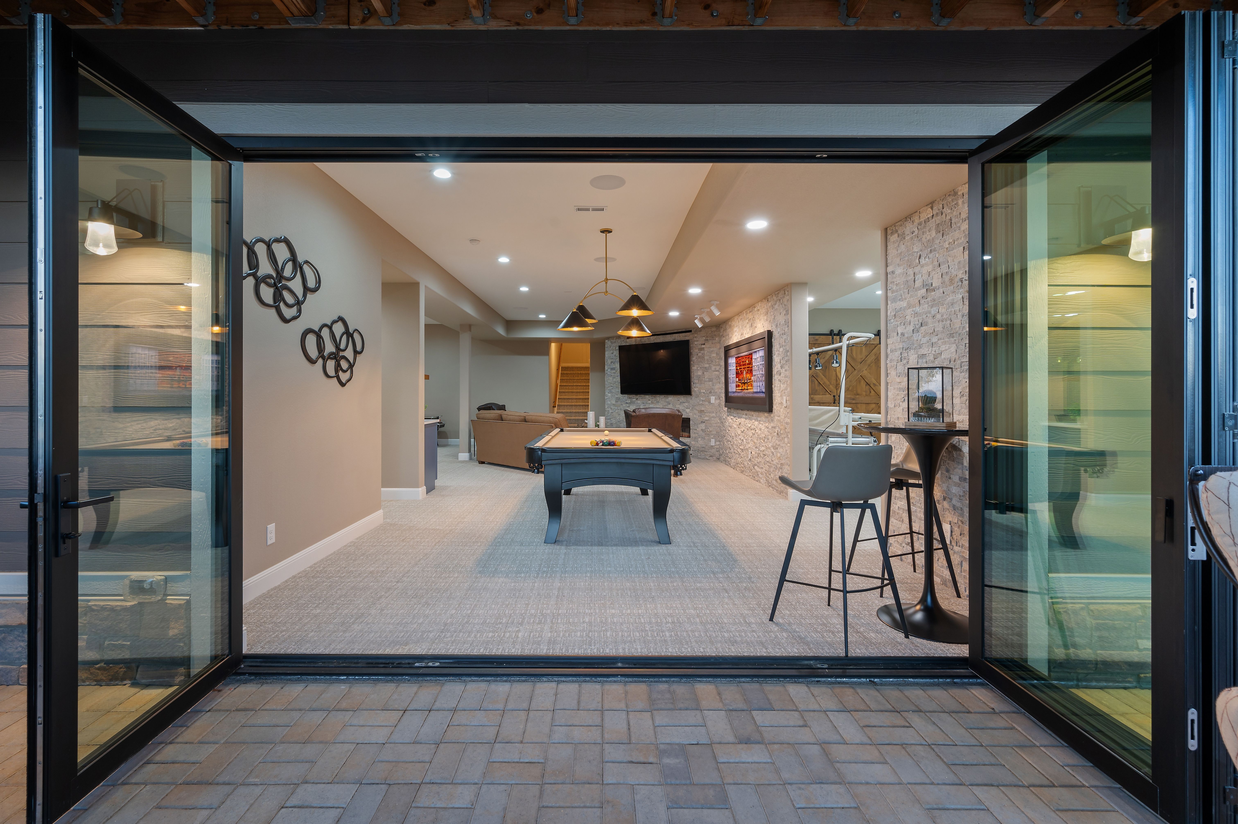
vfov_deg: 77.2
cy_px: 412
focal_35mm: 15
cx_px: 619
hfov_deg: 100.4
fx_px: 515
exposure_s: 1/1.67
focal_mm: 15
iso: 400
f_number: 9
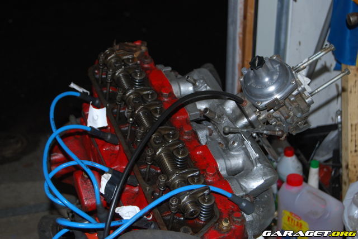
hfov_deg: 29.2
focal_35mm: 69
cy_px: 120
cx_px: 179
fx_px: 687
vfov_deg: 19.8
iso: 200
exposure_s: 1/60
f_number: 5.3
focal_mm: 46
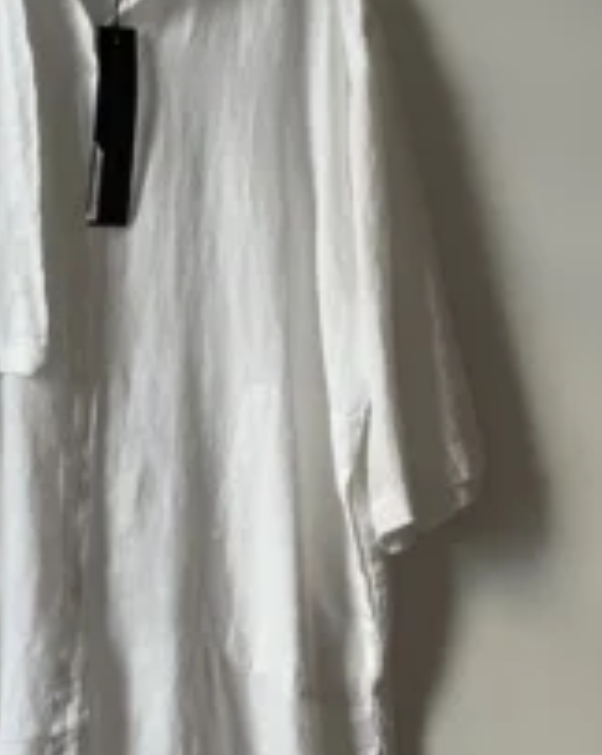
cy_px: 409
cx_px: 126
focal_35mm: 100
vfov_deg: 19.2
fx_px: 2230
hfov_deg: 15.3
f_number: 2
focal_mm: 6
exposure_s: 1/73
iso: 200
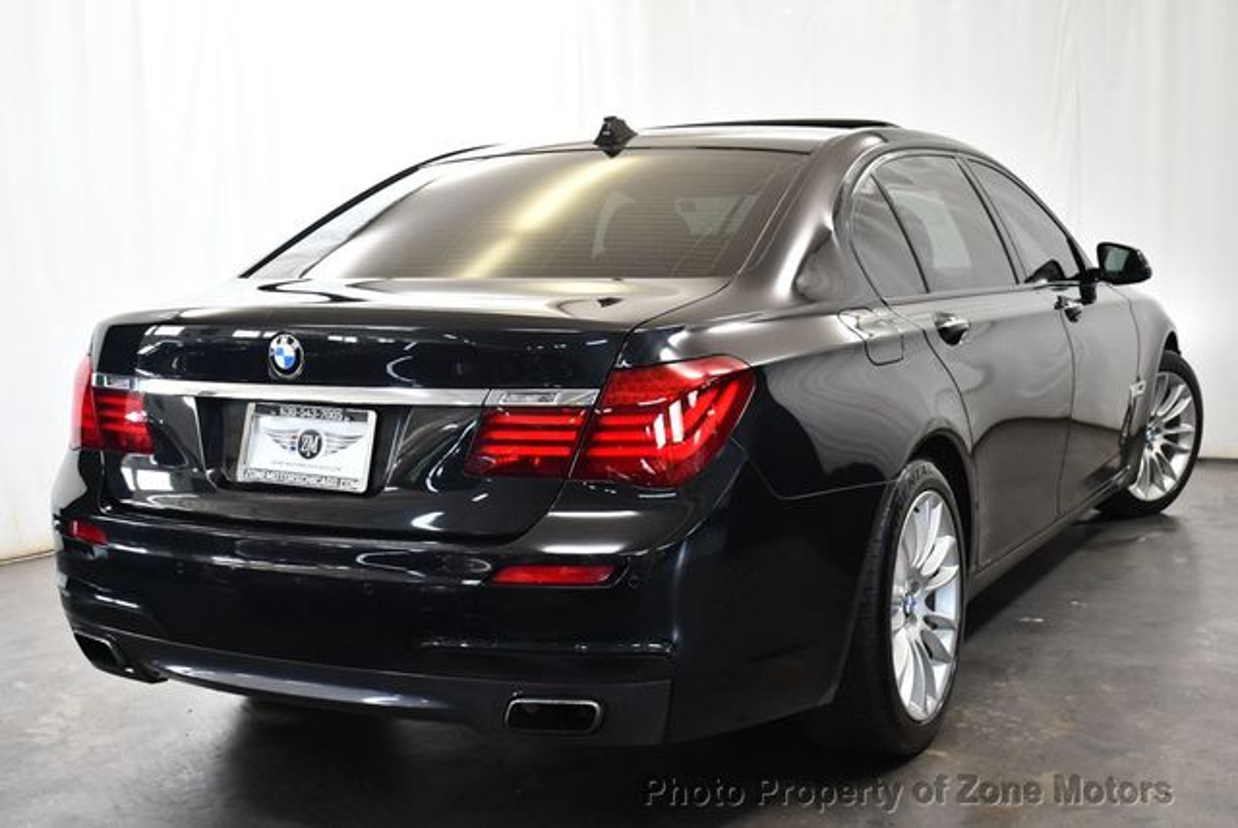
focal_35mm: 48
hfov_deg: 41.1
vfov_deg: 28.1
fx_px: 1652
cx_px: 619
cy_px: 414
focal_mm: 24
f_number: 4
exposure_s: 1/125
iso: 1100
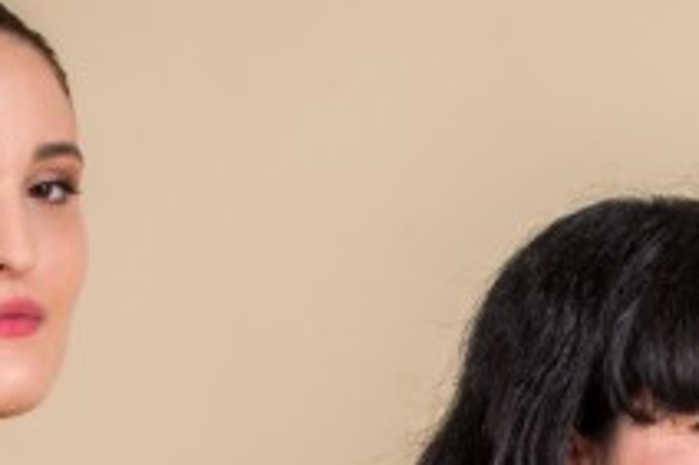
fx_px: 7431
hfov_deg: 5.4
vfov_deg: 3.6
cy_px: 831
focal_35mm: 383
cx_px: 696
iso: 100
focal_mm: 86
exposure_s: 1/125
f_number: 11
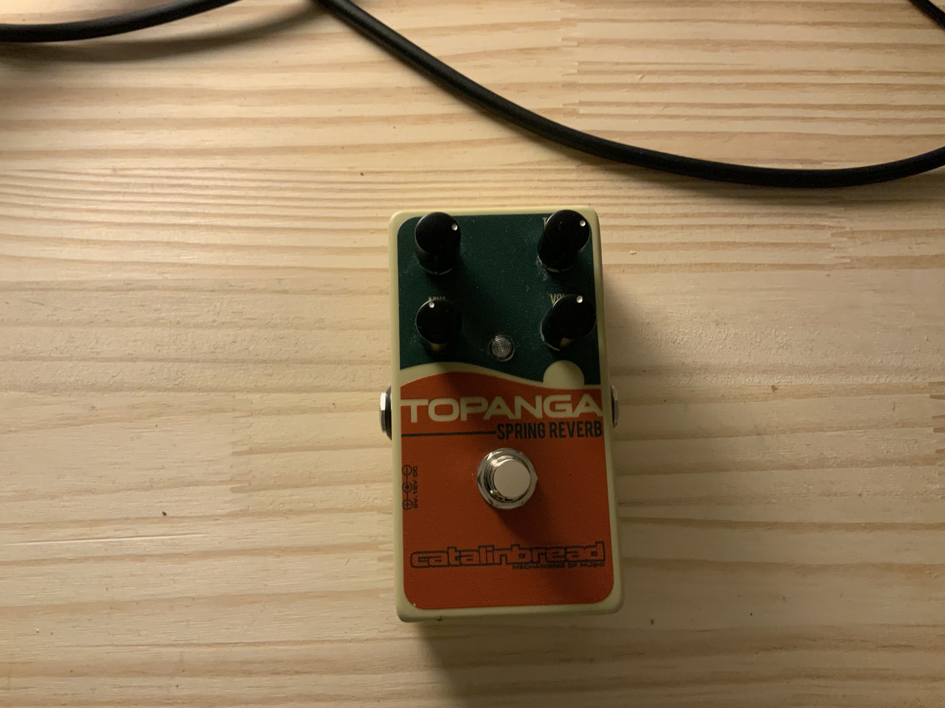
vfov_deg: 48.2
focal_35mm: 29
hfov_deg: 61.7
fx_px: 792
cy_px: 354
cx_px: 472
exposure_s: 1/60
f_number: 1.8
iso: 125
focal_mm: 3
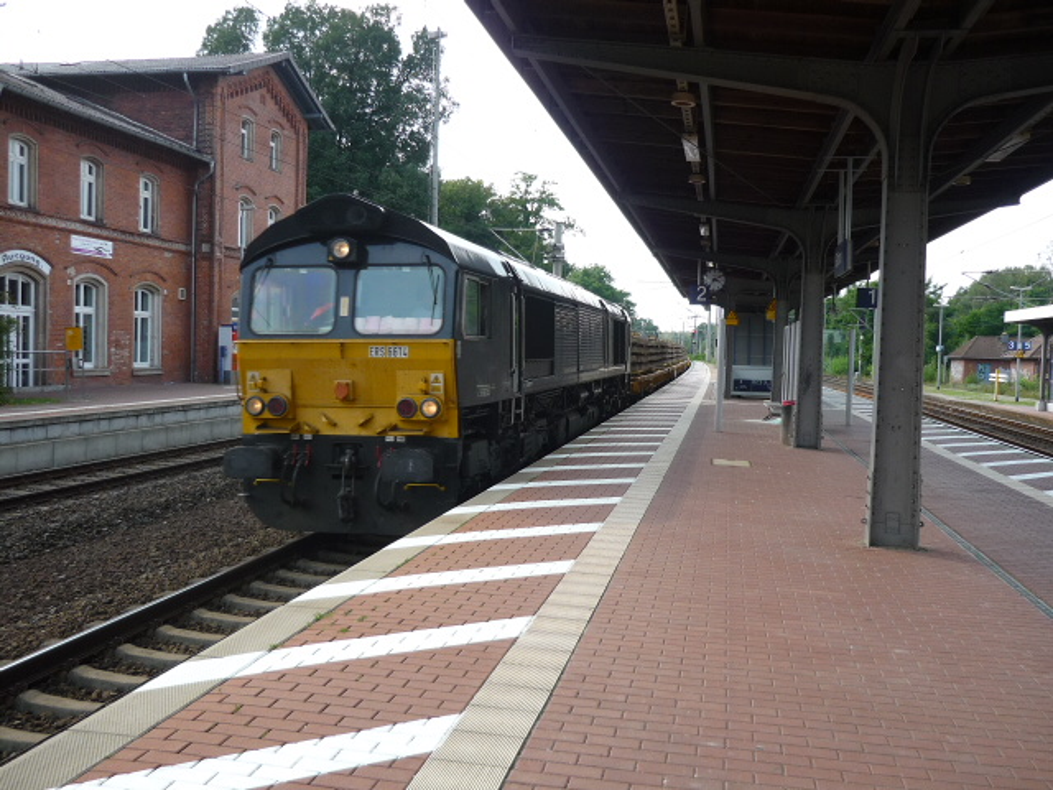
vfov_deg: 42.9
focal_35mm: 33
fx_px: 1004
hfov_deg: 55.4
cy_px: 395
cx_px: 526
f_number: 2.8
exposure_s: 1/400
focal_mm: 5.5
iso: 100
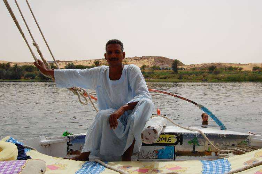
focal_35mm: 39
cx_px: 131
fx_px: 284
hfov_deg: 49.6
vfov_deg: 34.1
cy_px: 87
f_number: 10
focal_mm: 26
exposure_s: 1/400
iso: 200
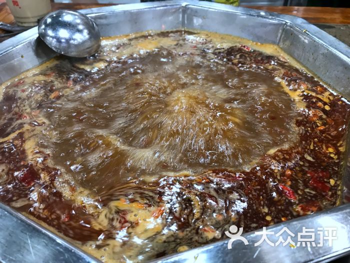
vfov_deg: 49.7
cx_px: 175
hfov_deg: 63.4
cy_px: 132
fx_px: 283
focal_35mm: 28
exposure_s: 1/17
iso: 40
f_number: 1.8
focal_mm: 3.99
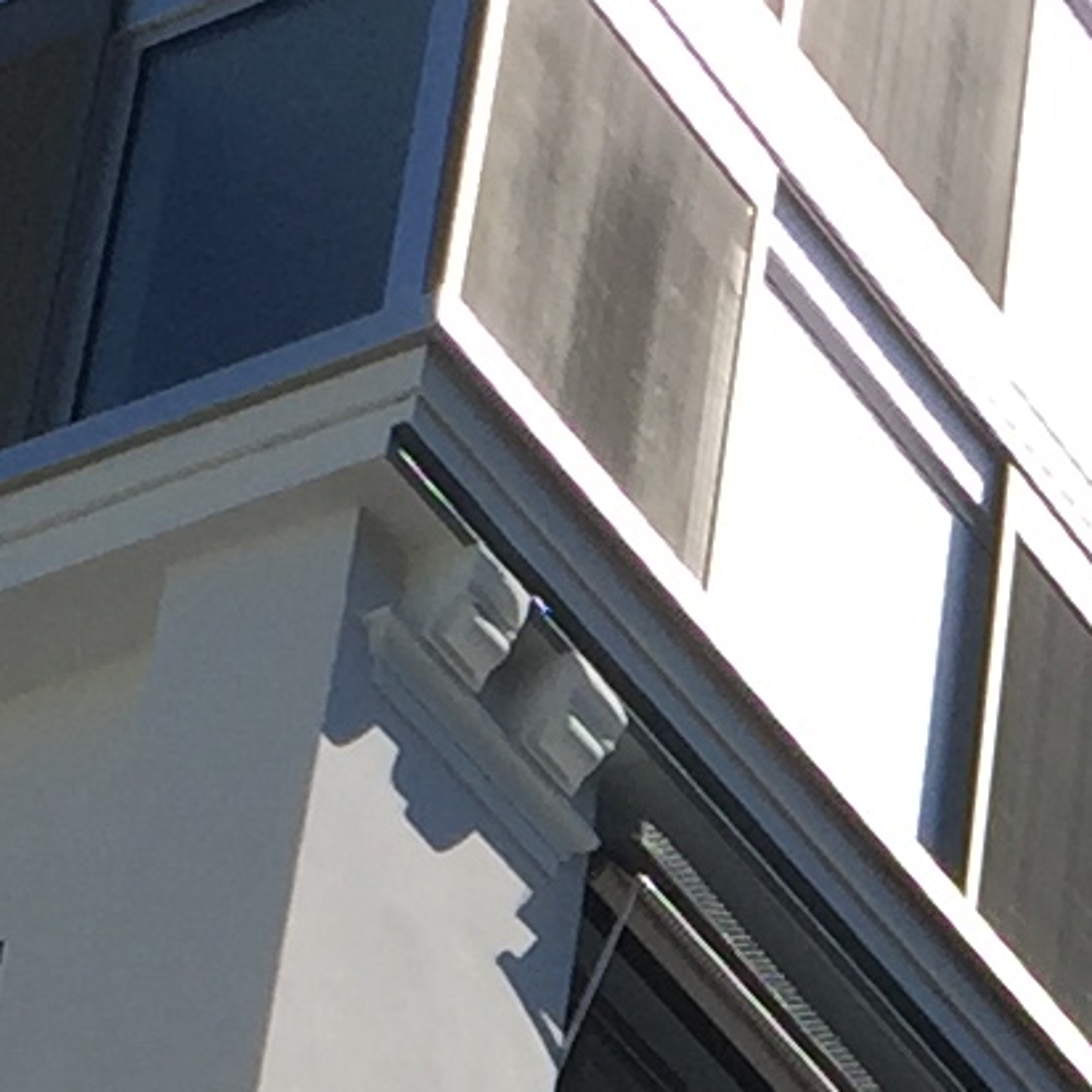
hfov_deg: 8.5
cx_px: 1535
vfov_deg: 8.3
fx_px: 7245
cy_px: 1969
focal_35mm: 203
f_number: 2.2
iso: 32
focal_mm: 4.15
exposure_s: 1/1980
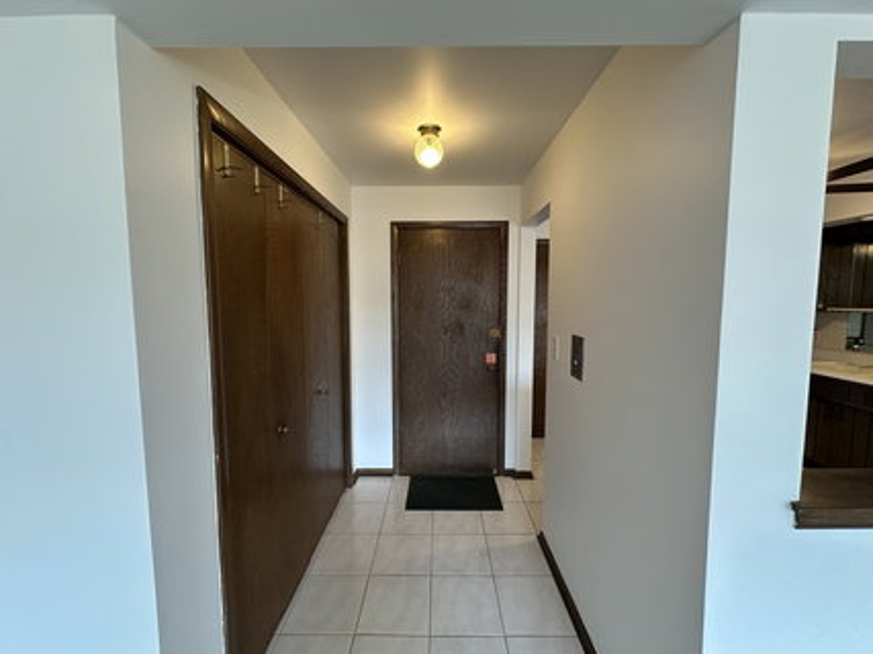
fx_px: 353
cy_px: 327
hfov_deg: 102.1
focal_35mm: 14
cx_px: 436
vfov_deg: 85.6
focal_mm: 2.22
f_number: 2.2
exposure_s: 1/120
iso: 250
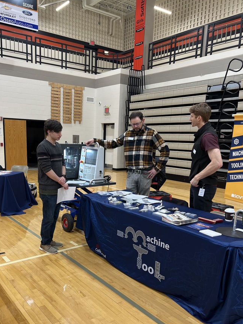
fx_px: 290
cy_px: 191
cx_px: 98
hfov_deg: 45.2
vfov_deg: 58.0
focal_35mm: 31
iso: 64
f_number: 1.5
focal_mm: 5.7
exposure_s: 1/60
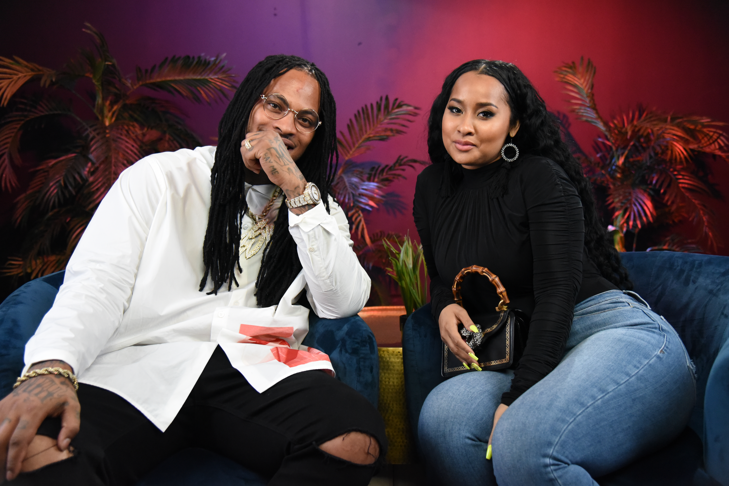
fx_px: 770
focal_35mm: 38
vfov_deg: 35.1
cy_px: 243
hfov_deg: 50.7
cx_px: 364
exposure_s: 1/100
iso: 5000
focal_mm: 38
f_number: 4
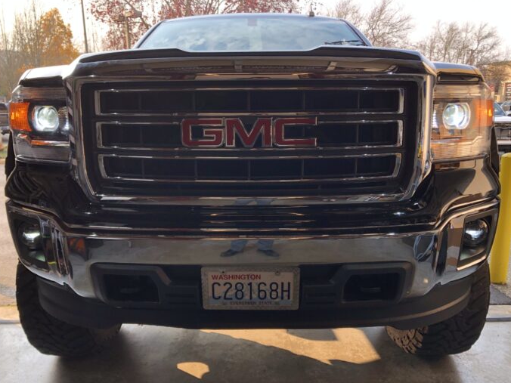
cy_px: 195
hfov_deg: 61.7
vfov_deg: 48.2
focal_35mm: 29
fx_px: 428
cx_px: 253
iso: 20
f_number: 1.8
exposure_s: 1/126
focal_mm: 3.99
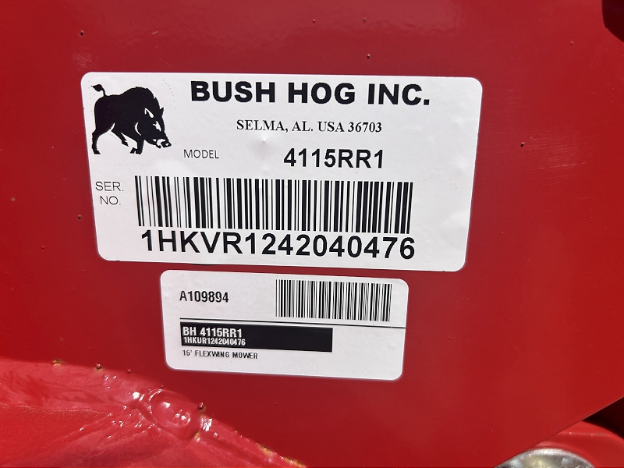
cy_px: 234
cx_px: 312
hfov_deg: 67.3
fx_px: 469
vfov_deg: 53.1
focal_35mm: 26
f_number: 1.5
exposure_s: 1/8696
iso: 50
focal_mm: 5.7
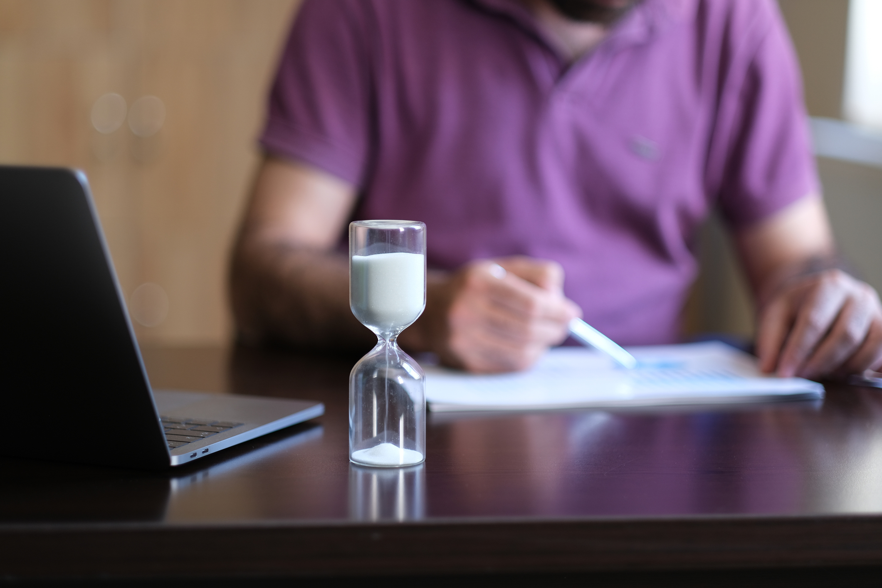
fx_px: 2058
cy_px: 294
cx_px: 441
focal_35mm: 84
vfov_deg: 16.3
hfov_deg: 24.2
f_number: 1.2
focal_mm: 56
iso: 160
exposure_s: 1/125
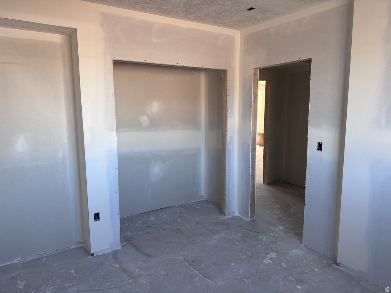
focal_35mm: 24
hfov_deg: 71.6
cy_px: 146
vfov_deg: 56.8
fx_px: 271
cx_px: 196
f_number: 1.78
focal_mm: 6.76
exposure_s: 1/121
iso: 100
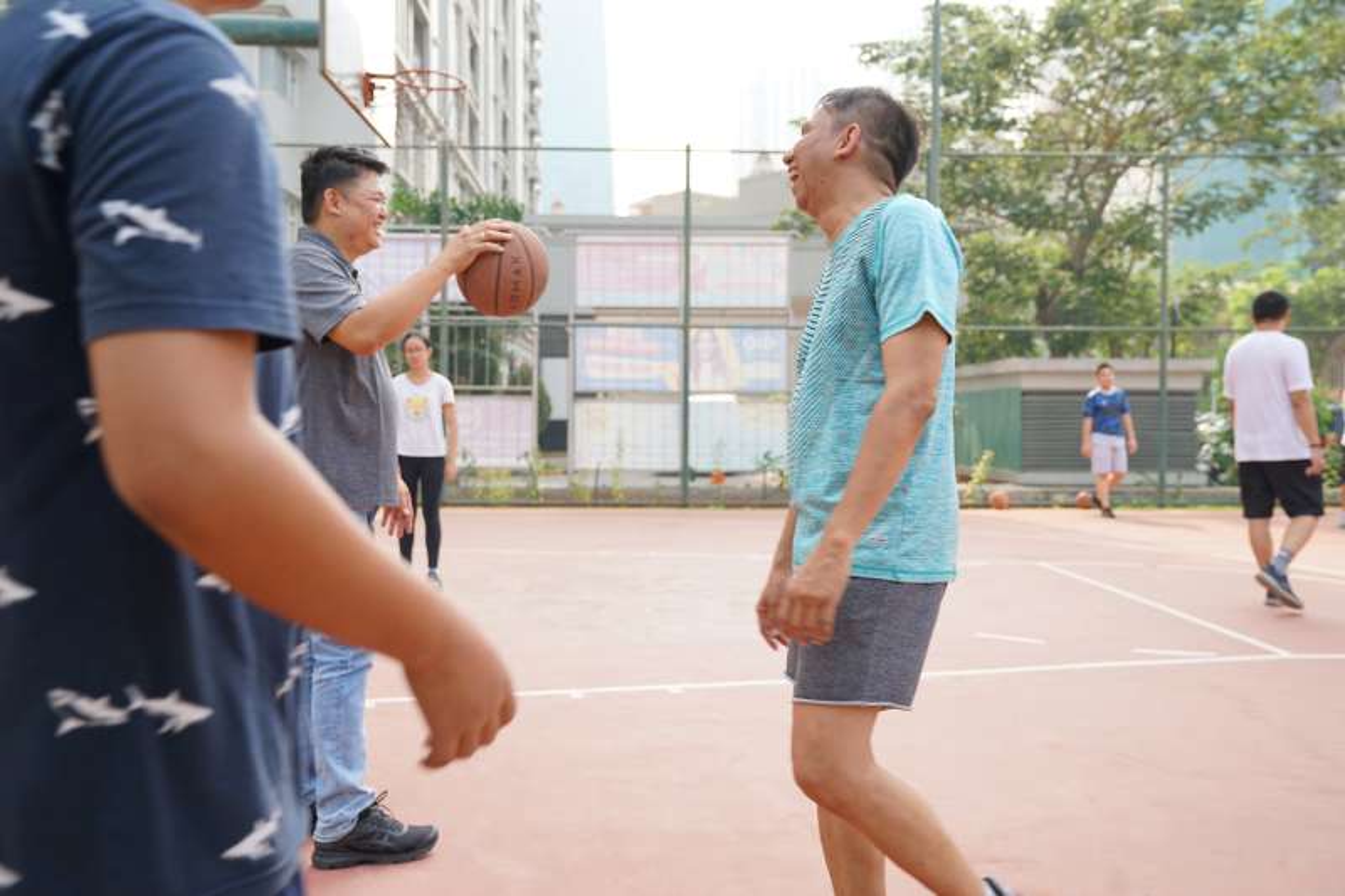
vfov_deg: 38.9
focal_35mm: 34
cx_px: 672
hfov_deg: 55.8
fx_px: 1270
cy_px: 448
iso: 100
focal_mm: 34
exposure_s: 1/200
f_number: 4
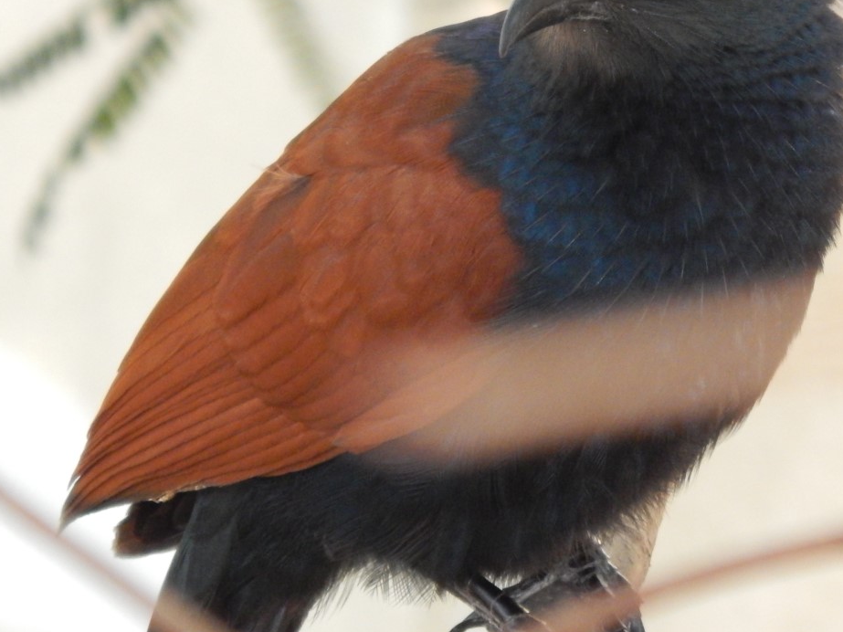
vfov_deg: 1.4
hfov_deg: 1.9
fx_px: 25640
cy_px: 257
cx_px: 475
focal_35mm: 1053
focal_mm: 120
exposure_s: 1/125
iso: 800
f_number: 5.8
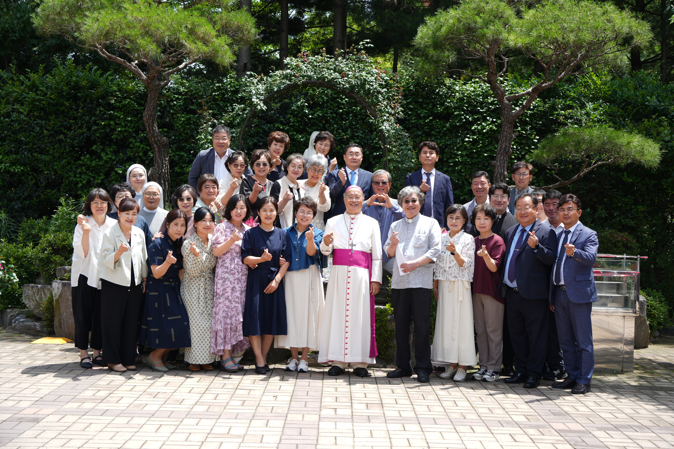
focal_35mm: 49
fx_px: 917
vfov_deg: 27.5
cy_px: 224
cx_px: 337
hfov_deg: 40.3
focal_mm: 49
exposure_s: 1/80
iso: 50
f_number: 6.3
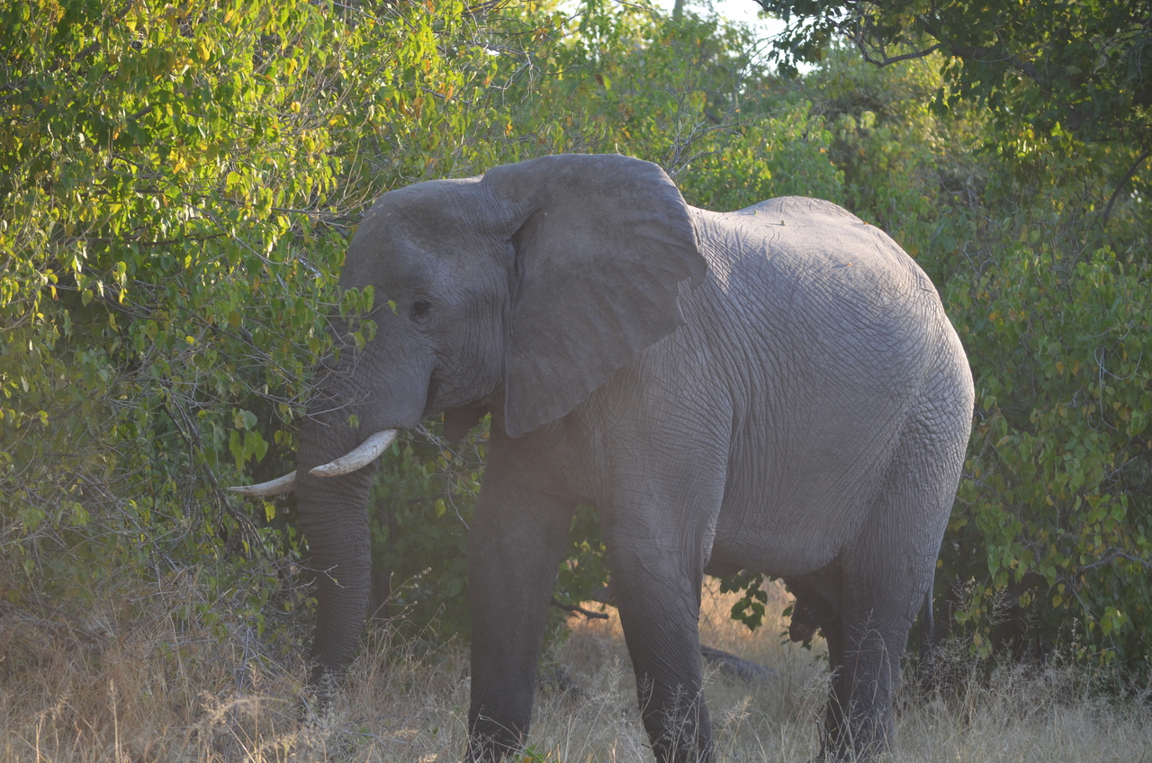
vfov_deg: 6.1
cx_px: 576
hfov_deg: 9.2
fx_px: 7186
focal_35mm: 225
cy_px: 382
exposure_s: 1/400
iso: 400
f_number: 4.8
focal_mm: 150
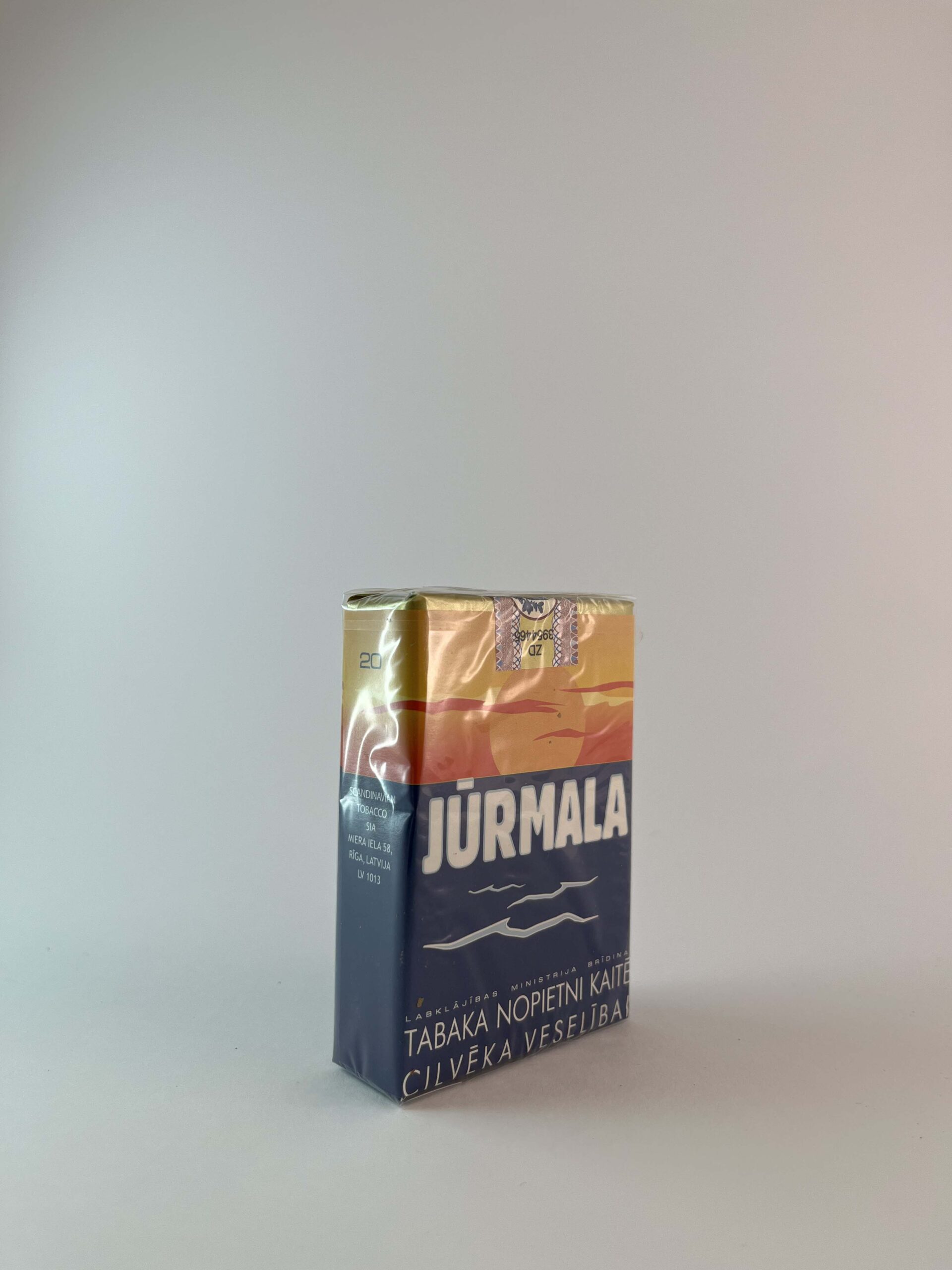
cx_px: 476
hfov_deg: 53.1
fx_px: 953
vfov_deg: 67.3
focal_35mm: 26
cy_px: 635
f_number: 1.6
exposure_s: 1/381
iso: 50
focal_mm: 5.1
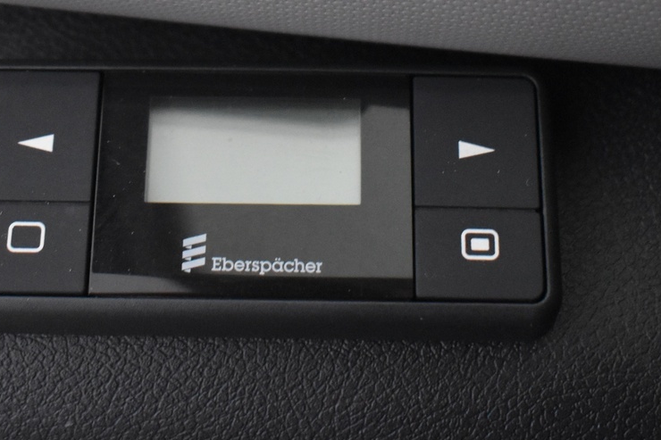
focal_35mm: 82
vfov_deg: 16.2
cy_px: -18
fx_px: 1507
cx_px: 296
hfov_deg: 24.7
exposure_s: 1/30
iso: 3200
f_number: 4
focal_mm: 25
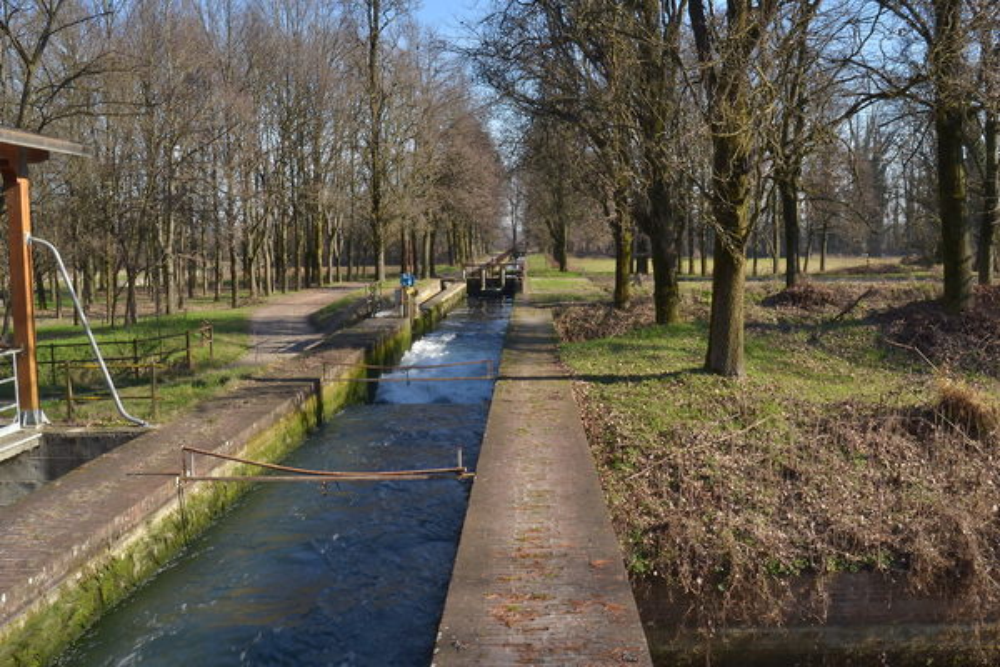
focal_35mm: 36
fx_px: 1000
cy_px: 334
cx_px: 500
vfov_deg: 36.9
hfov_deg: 53.1
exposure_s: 1/30
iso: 200
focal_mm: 24
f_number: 25
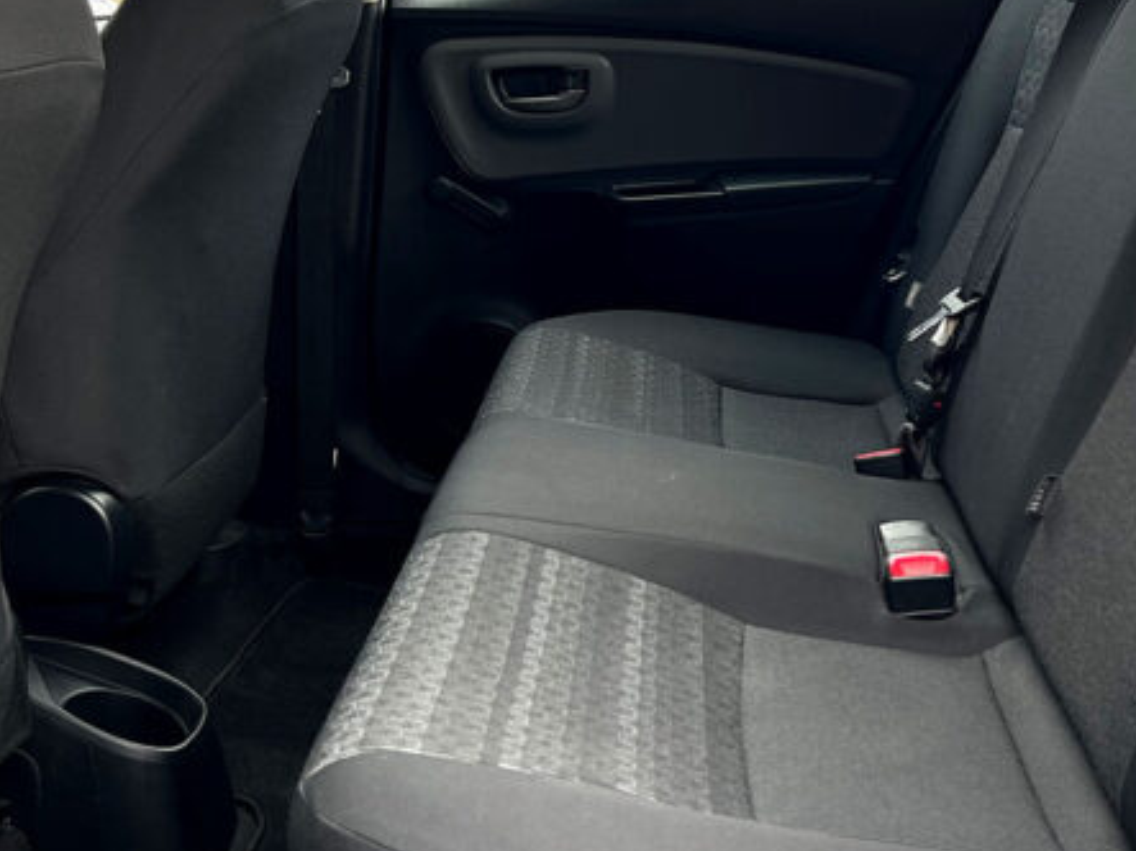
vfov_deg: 30.6
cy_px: 264
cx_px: 592
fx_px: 1542
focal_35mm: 47
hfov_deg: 40.4
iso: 50
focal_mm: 5.7
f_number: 1.5
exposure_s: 1/171
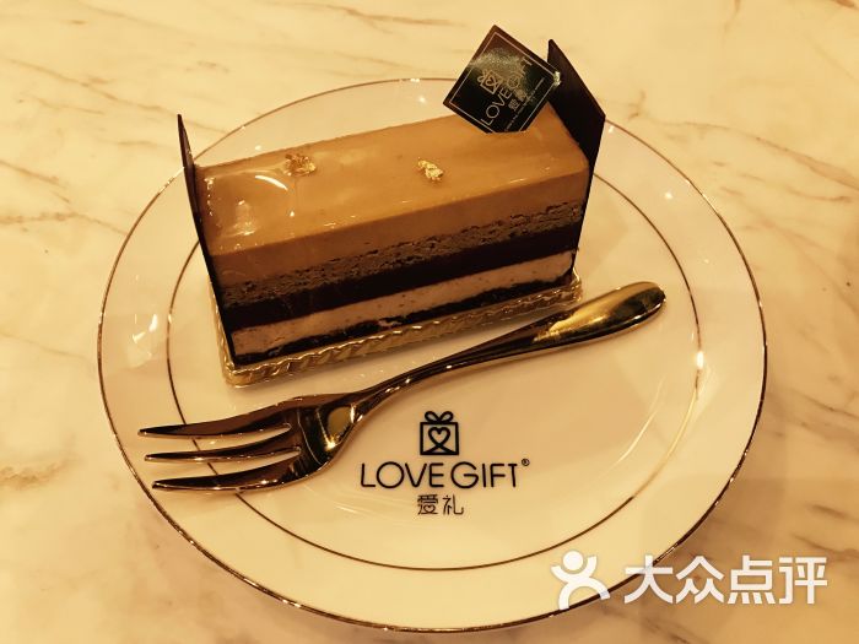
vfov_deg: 49.7
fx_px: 695
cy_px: 322
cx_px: 430
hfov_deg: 63.4
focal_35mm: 28
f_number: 1.8
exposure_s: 1/17
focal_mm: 3.99
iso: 80
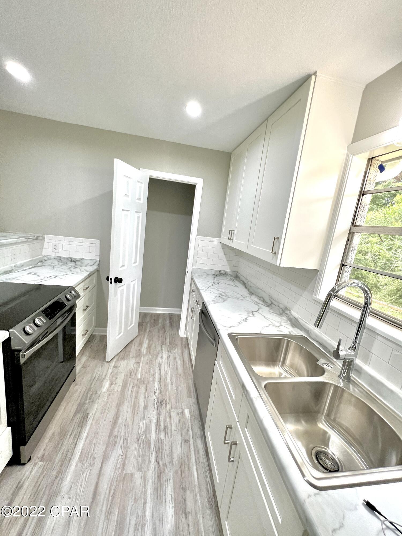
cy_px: 268
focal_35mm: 13
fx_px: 201
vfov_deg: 106.2
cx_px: 201
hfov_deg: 89.9
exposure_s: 1/120
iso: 125
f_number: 1.8
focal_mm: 1.57
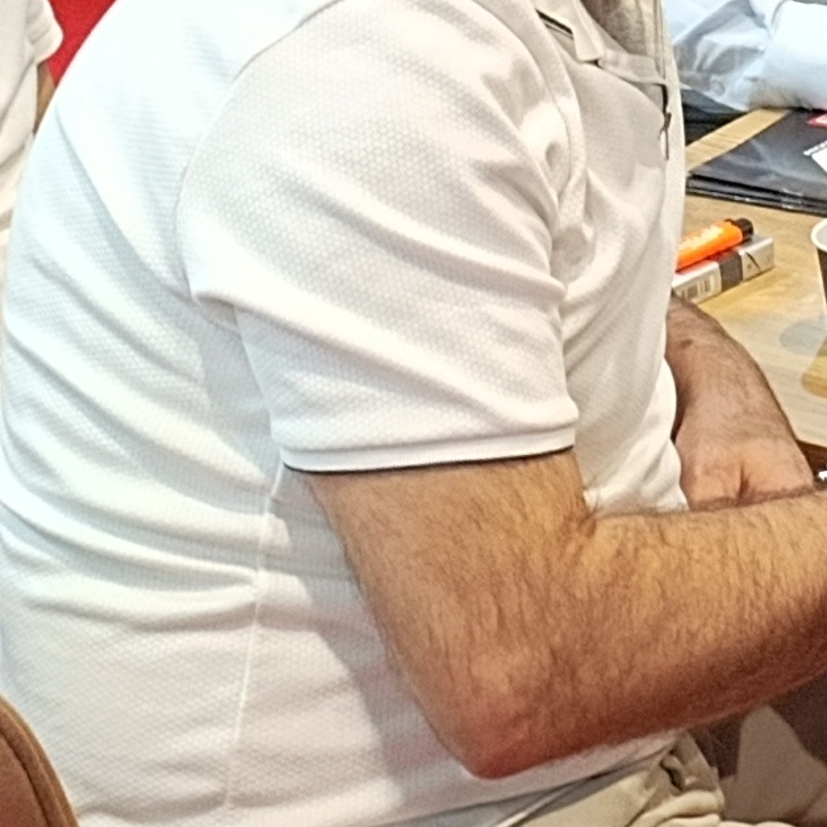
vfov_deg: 12.1
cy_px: -678
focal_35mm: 132
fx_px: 3568
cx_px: 1278
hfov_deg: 12.5
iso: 645
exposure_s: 1/50
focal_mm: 6.11
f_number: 1.65
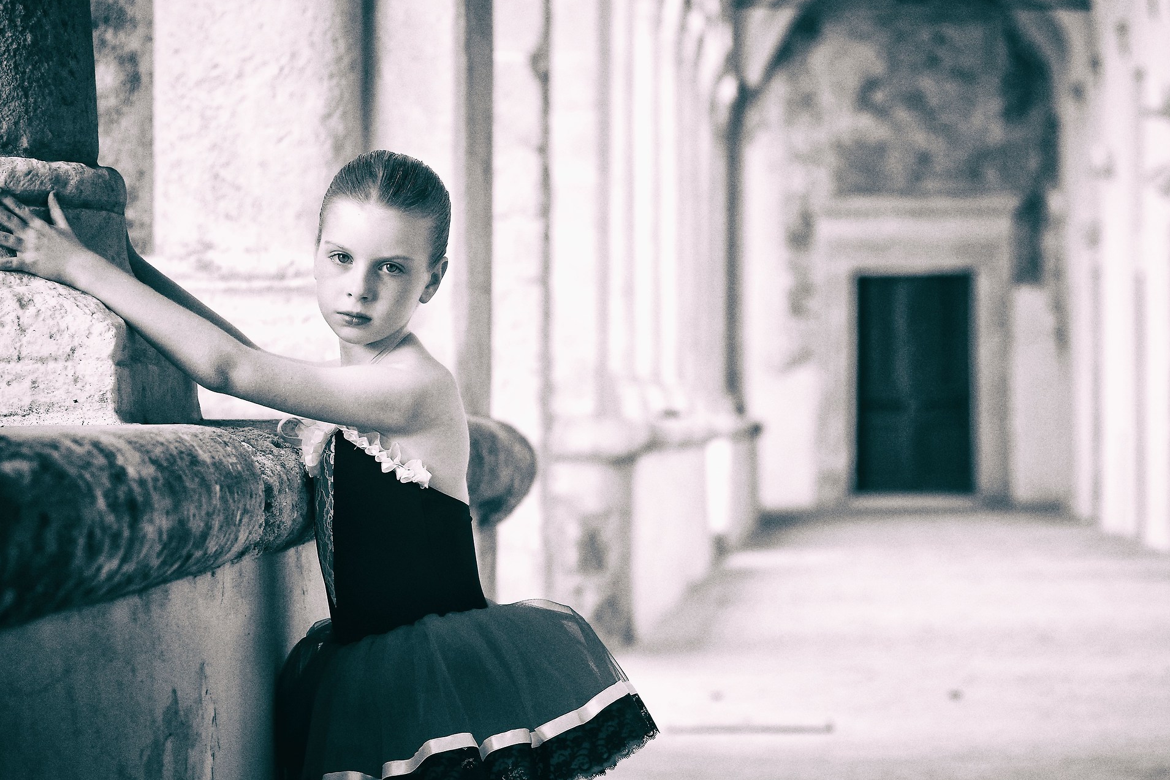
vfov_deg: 10.4
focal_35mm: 132
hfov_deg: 15.5
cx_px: 677
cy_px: 389
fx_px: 4290
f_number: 3.5
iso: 200
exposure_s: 1/250
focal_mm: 70
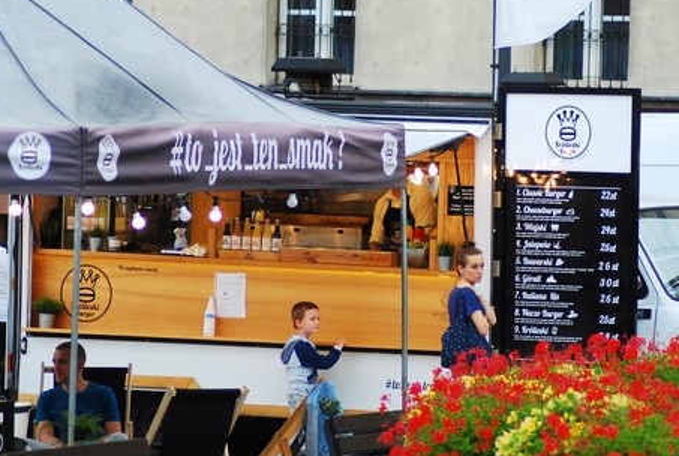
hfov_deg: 6.4
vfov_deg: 4.3
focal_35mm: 323
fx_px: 6104
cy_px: 152
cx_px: 391
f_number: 4.2
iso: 320
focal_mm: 122
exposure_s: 1/200
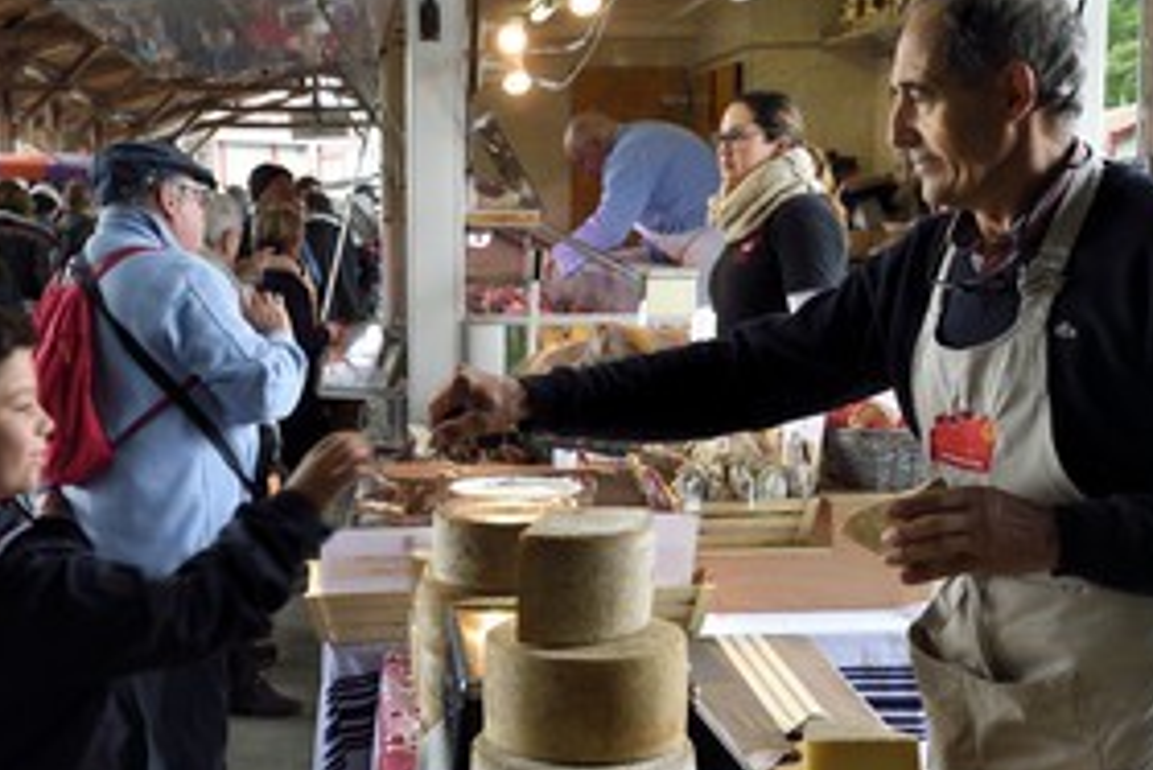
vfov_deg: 25.1
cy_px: 412
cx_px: 428
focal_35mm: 54
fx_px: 1730
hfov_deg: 36.6
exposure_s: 1/50
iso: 800
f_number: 9
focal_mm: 36
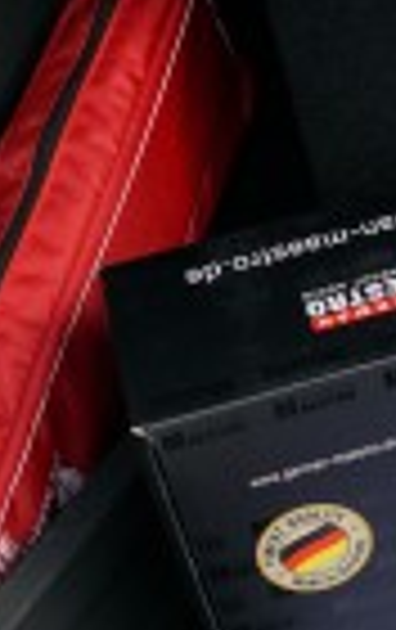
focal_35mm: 109
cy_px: 479
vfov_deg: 18.9
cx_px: 698
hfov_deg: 11.3
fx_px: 1874
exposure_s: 1/25
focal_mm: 20
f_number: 8
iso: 200
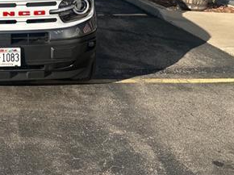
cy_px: -12
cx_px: 6
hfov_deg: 33.4
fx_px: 358
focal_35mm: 53
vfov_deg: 25.7
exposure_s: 1/4348
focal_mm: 6.86
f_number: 1.78
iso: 80
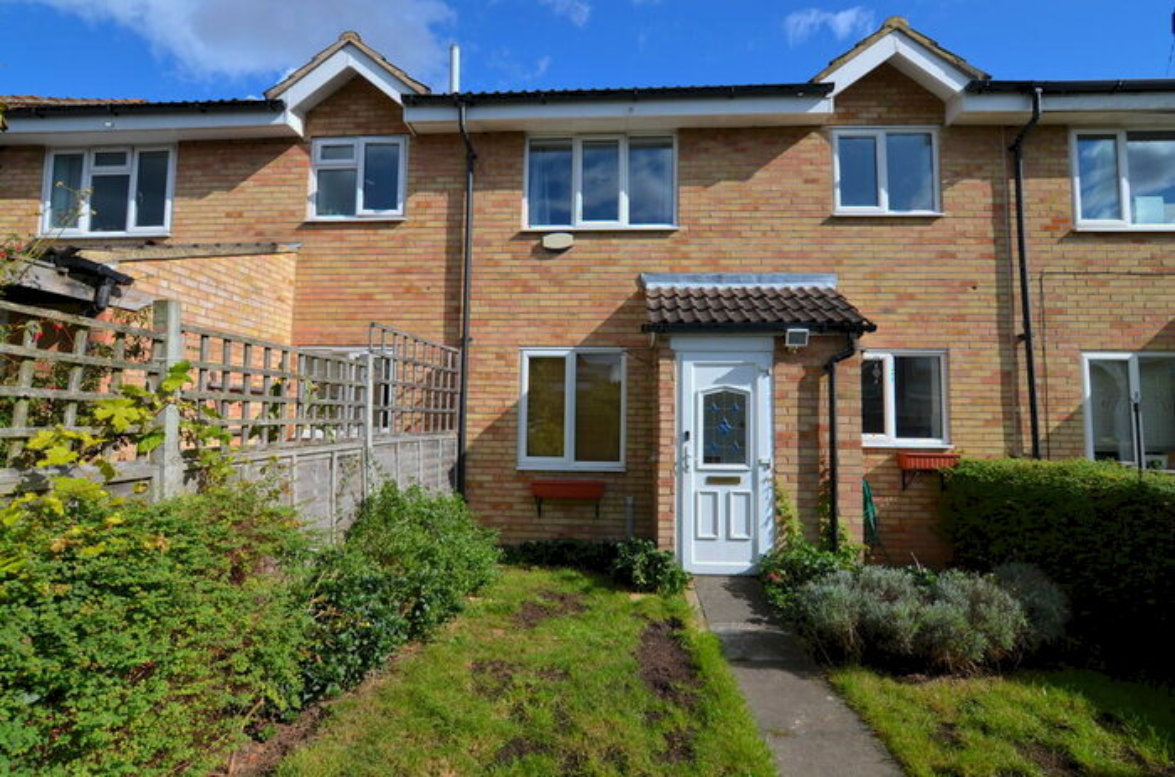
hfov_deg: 95.1
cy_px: 388
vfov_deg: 71.8
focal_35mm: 16
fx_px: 537
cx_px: 588
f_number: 8
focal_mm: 11
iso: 100
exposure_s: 1/250
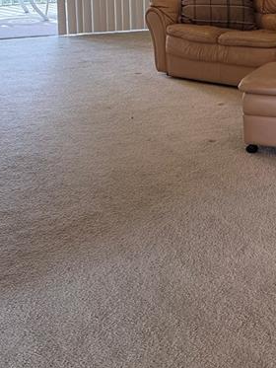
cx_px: 239
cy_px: 86
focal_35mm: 74
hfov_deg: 19.6
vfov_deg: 26.0
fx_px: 786
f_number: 1.7
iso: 125
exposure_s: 1/120
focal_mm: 6.3
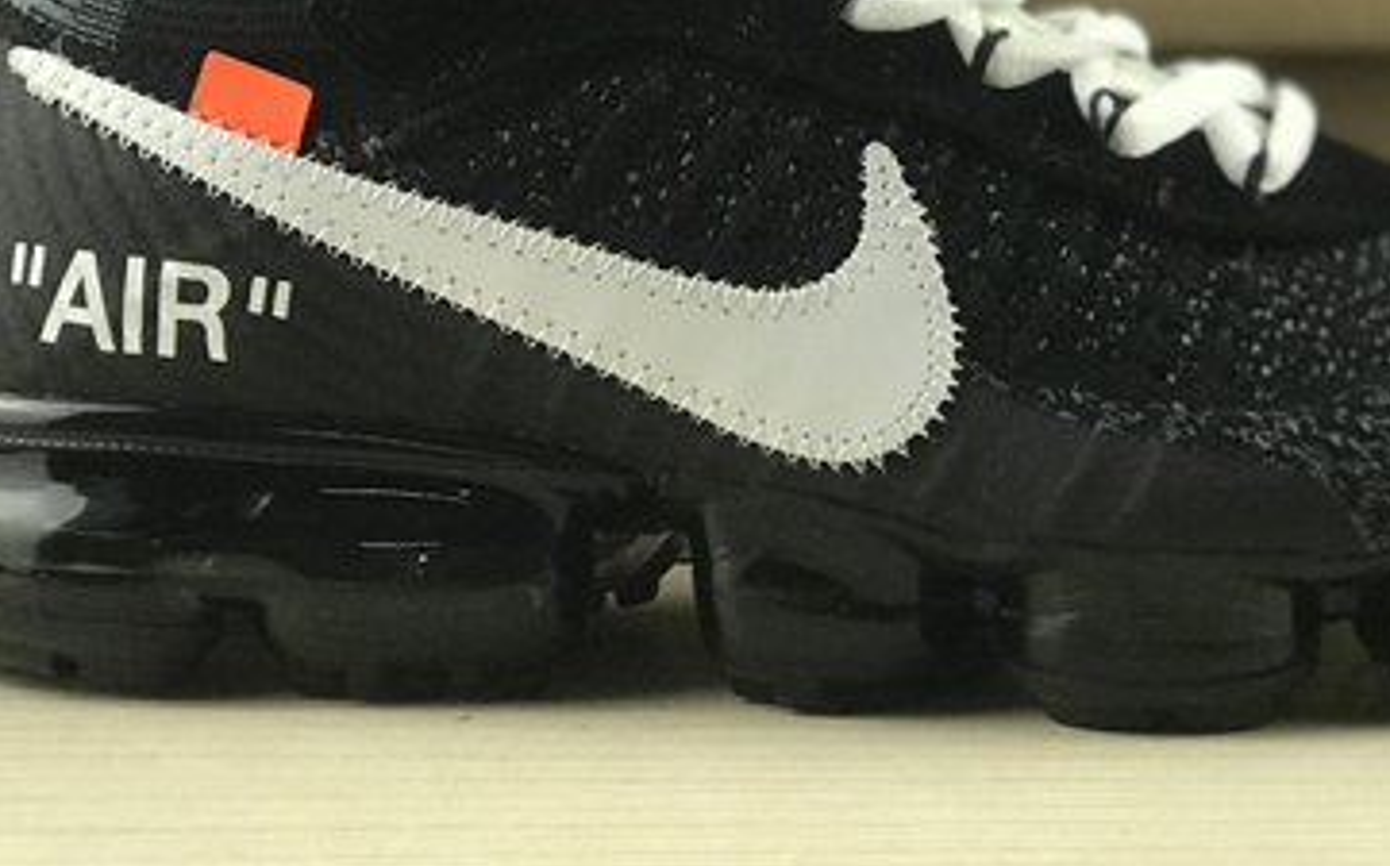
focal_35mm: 124
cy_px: -117
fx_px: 4694
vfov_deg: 10.4
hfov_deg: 16.8
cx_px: 866
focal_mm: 6.6
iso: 80
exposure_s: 1/50
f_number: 2.8
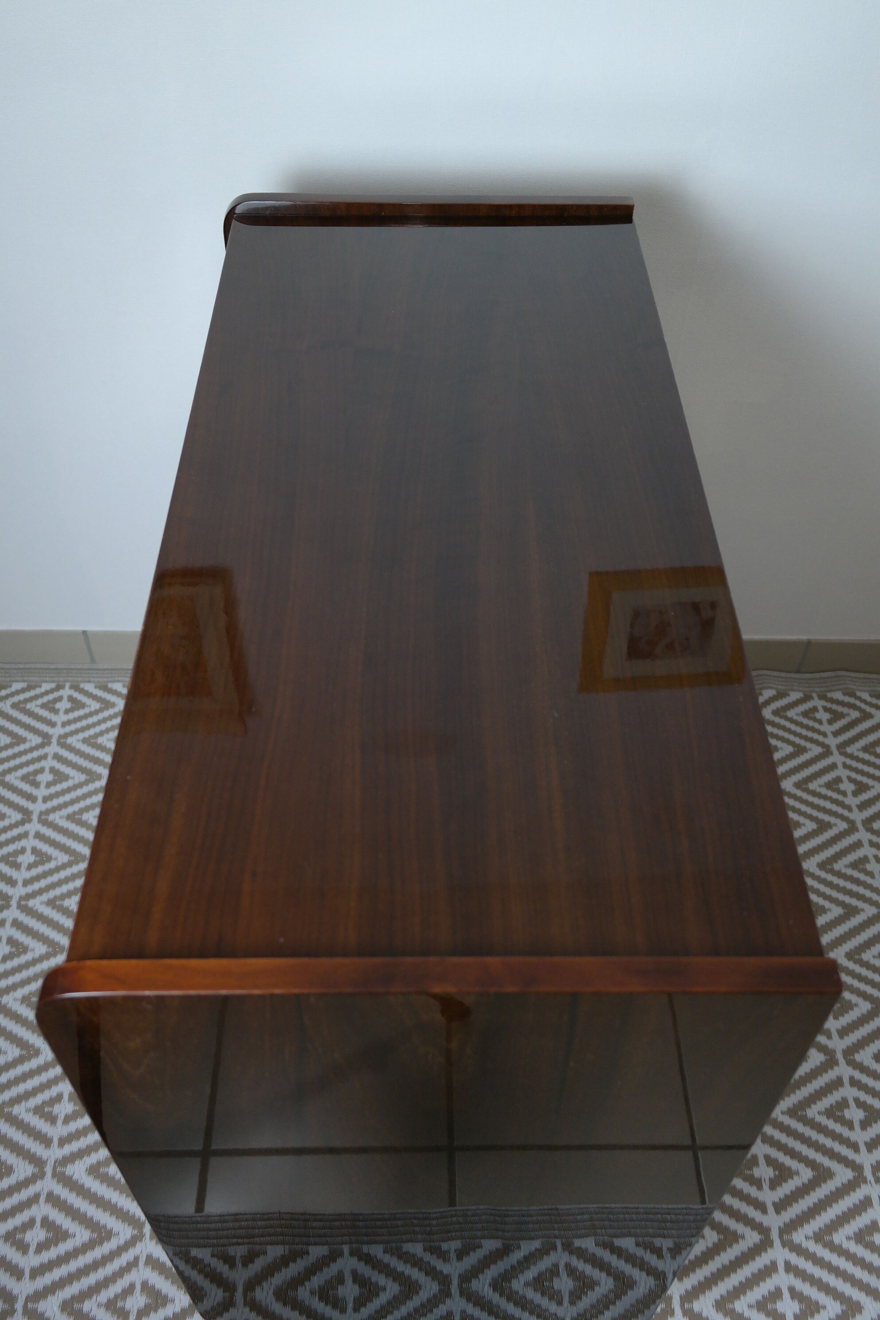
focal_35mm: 30
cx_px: 440
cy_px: 660
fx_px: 1100
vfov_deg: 61.9
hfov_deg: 43.6
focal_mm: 20
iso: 400
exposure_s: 1/40
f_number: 3.5
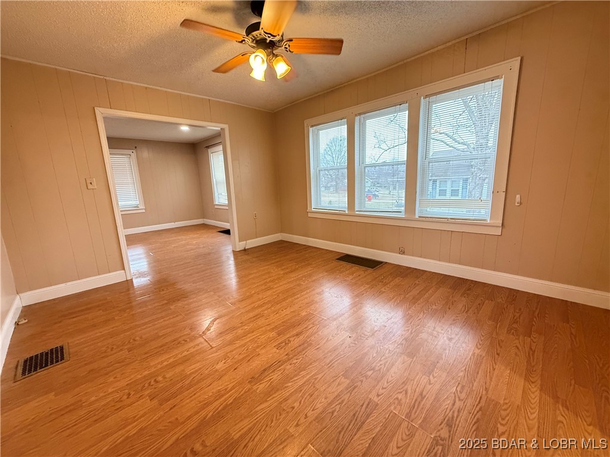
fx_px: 247
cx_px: 305
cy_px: 228
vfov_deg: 85.7
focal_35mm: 14
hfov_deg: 102.1
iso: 500
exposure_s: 1/60
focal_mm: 2.22
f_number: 2.2
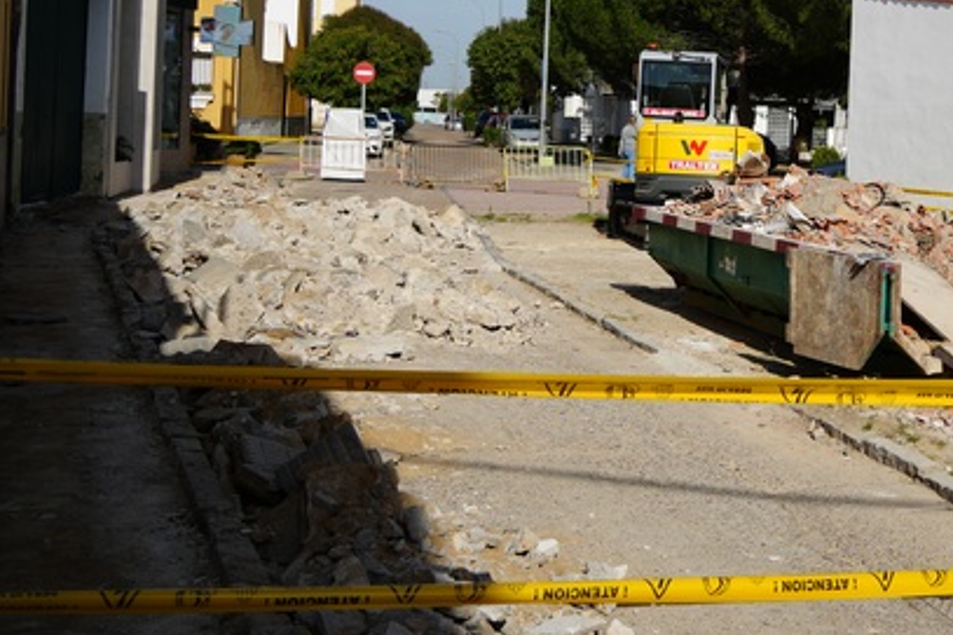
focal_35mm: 55
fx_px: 1455
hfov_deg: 34.0
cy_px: 151
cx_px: 887
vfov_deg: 24.3
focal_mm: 28
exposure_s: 1/1250
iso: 100
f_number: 5
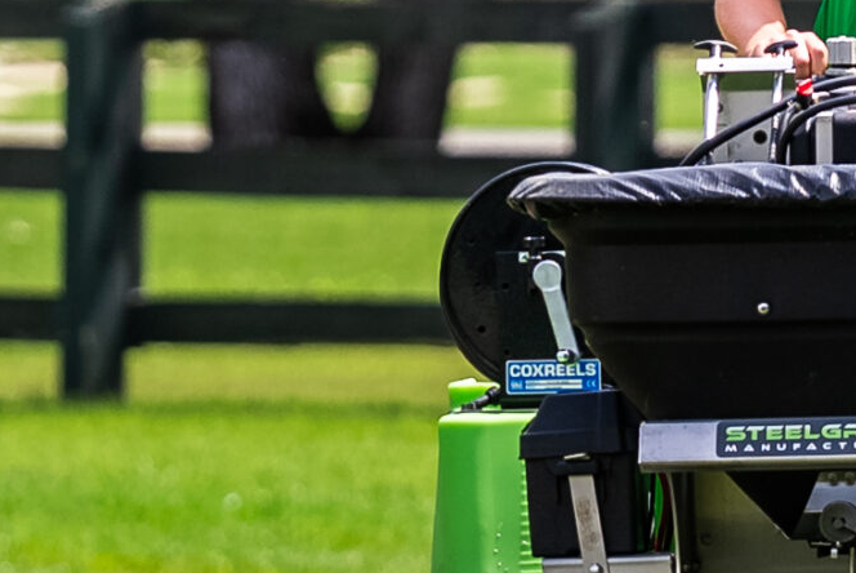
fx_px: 27510
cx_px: 699
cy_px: 358
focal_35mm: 1156
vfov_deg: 1.2
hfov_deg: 1.8
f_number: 3.2
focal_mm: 200
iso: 160
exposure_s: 1/1600
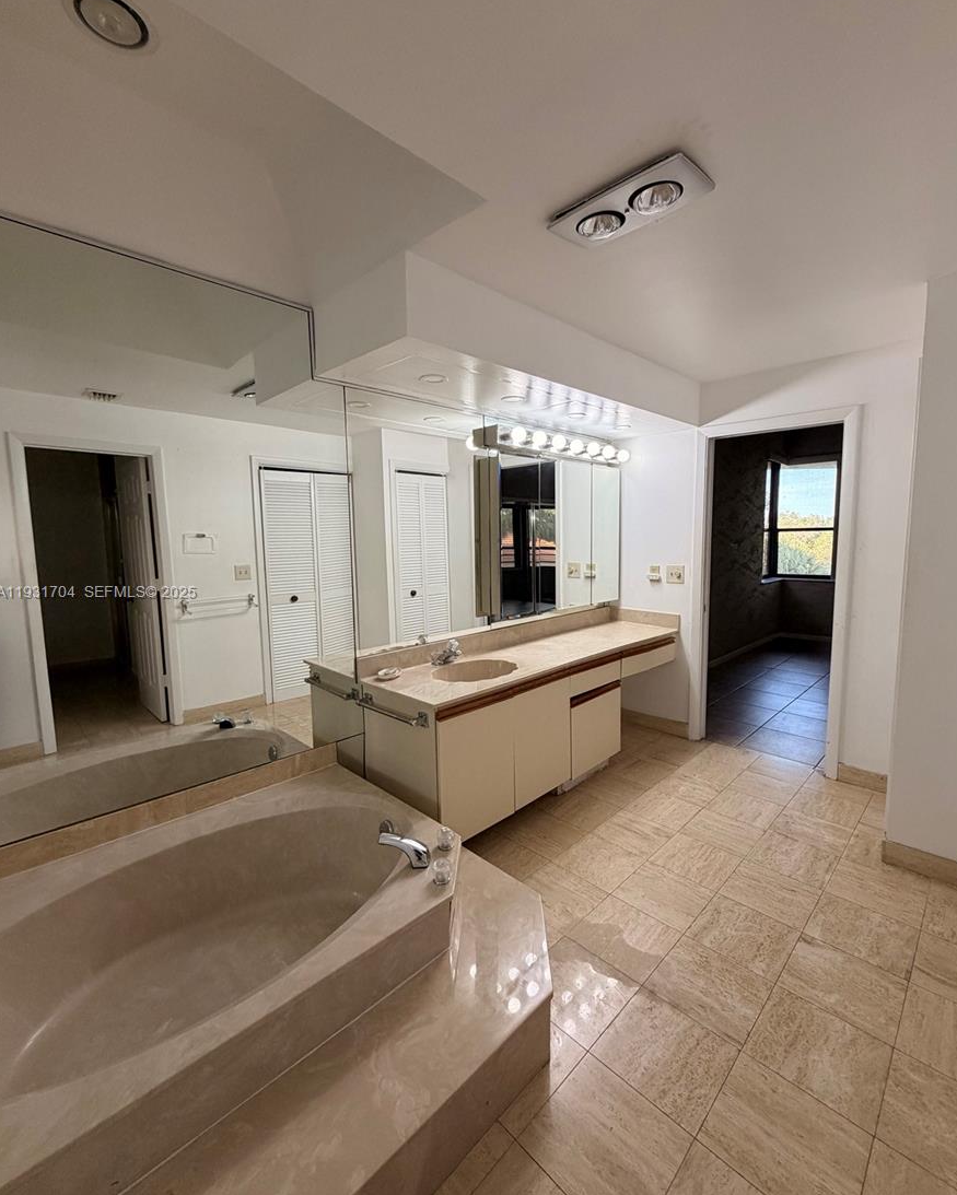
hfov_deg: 84.1
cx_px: 486
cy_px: 594
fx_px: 531
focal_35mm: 15
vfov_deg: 96.8
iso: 160
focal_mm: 2.22
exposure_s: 1/121
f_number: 2.2
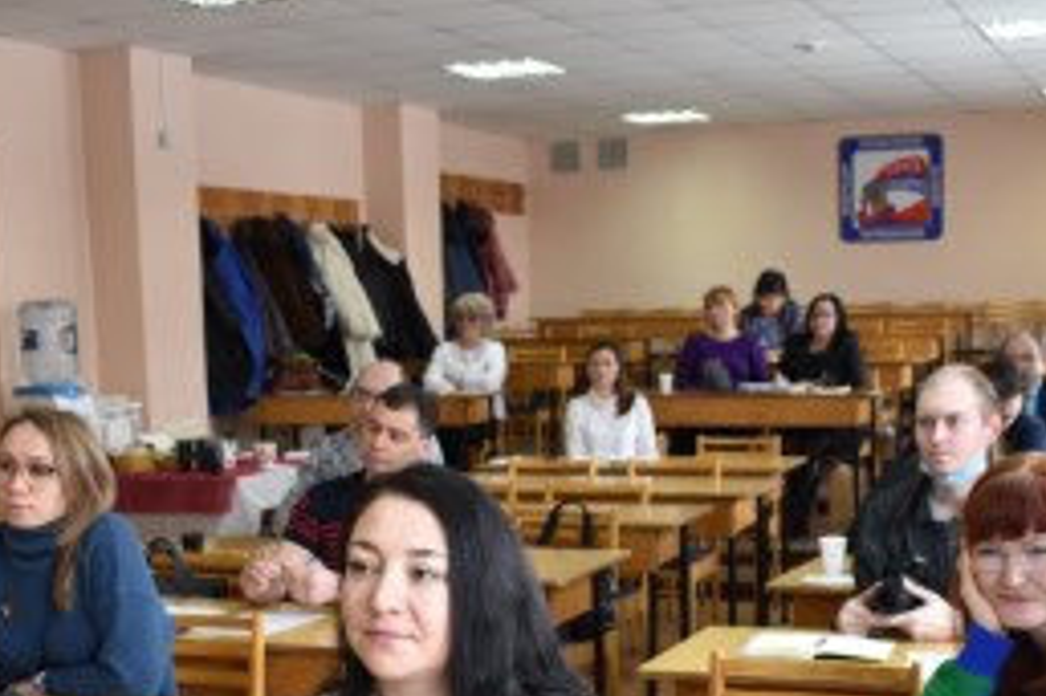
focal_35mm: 59
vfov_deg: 22.5
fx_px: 1711
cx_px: 533
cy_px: 611
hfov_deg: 34.0
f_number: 4.5
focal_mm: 21
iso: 400
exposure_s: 1/60
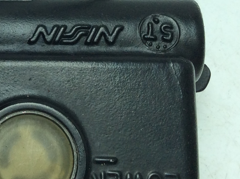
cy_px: -7
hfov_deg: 18.6
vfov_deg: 14.3
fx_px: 699
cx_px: -37
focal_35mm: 101
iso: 32
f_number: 2.4
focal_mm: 3.3
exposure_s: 1/381
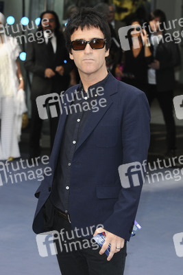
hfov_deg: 10.6
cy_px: 138
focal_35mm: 129
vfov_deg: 15.9
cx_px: 92
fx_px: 983
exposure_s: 1/160
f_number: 5.6
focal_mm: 86
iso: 320
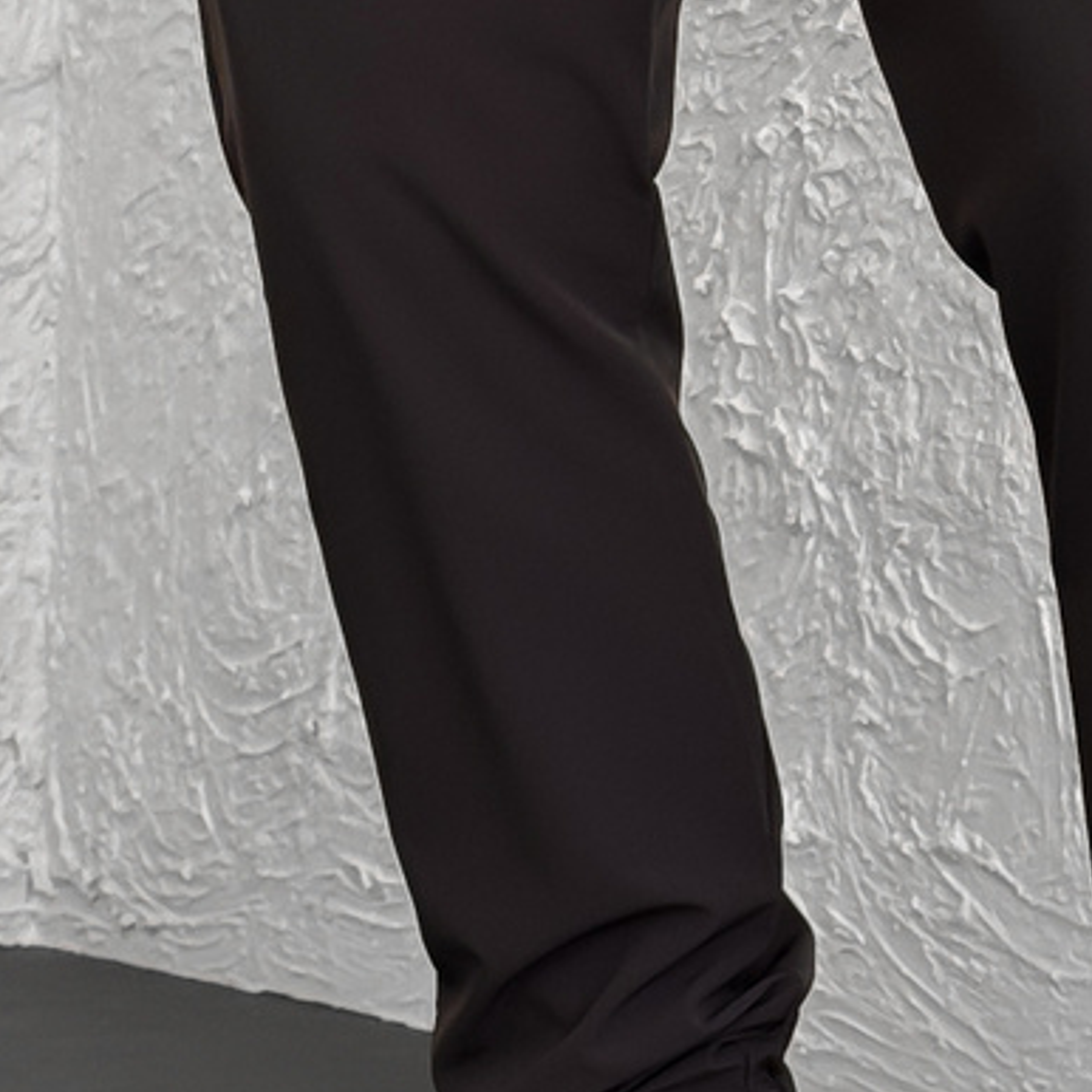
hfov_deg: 9.9
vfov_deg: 9.8
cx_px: 902
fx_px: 6282
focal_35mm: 176
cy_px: -71
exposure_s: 1/105
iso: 100
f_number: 1.8
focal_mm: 6.86
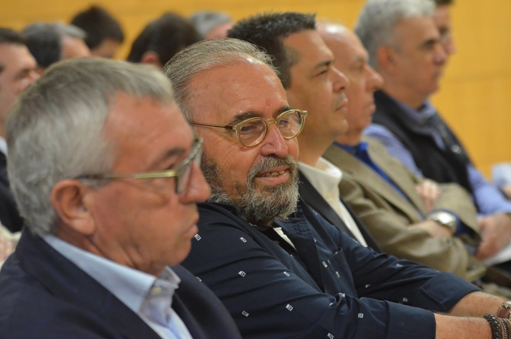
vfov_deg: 11.7
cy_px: 170
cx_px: 256
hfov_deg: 17.5
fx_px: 1657
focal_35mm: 117
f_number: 3.5
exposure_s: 1/100
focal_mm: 78
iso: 2500
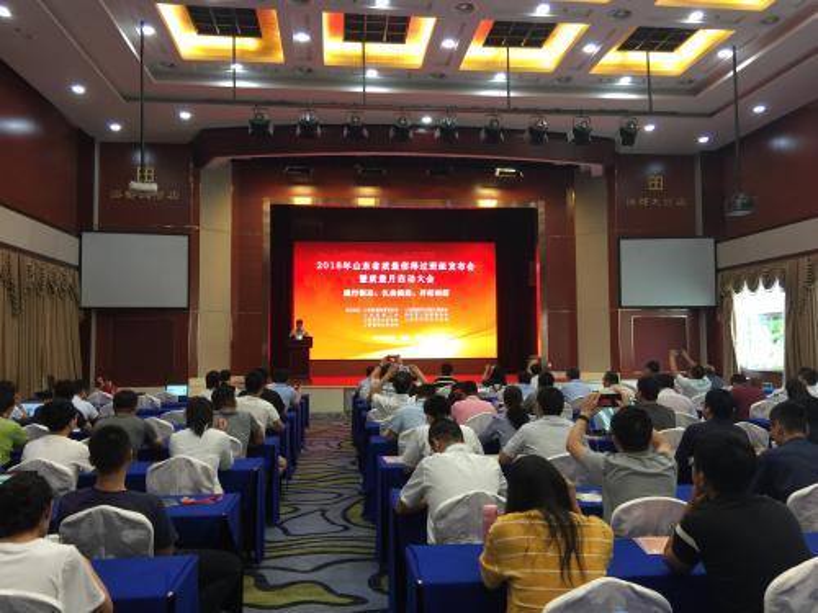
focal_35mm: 29
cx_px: 409
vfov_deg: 48.2
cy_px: 306
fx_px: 685
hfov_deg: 61.7
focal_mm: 4.15
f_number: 2.2
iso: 40
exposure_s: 1/17
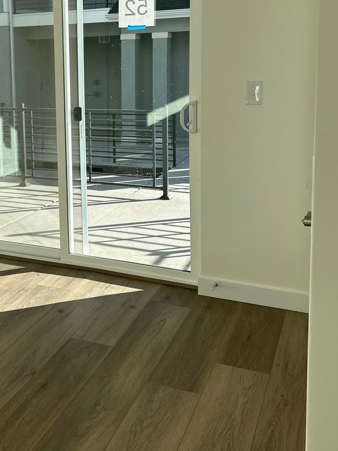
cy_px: 125
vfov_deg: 41.9
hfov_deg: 31.7
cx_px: 51
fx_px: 573
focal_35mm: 44
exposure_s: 1/1664
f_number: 1.78
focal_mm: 6.86
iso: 80
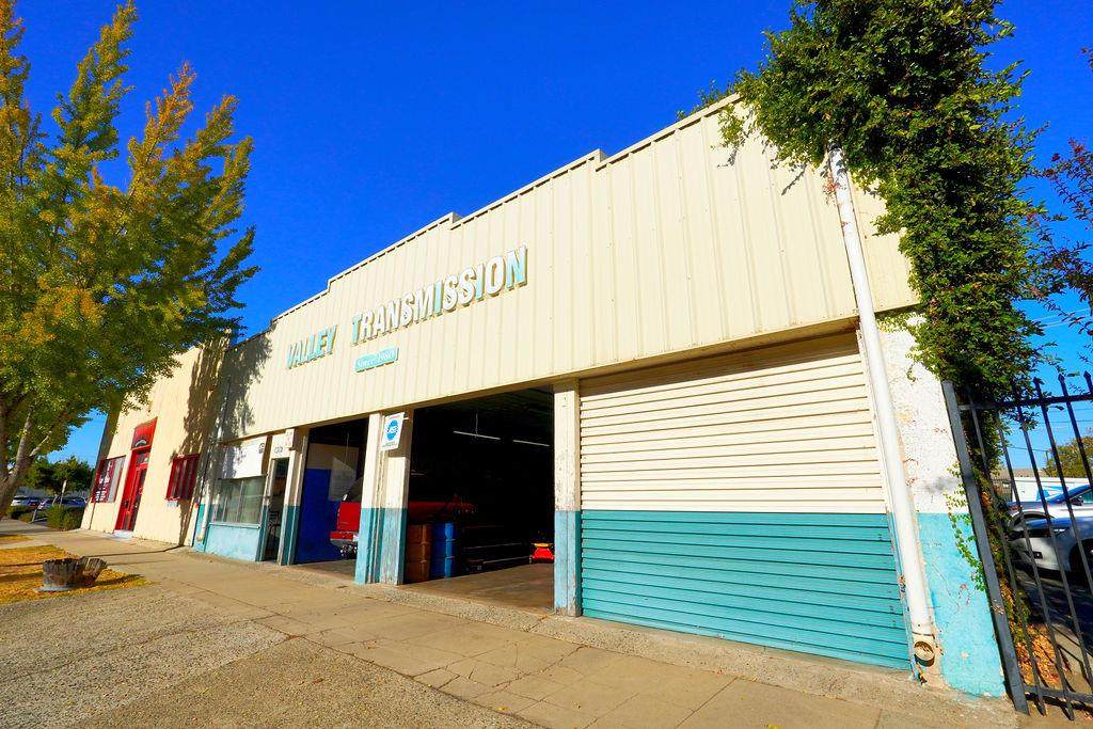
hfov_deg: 95.0
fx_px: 501
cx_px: 546
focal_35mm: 16
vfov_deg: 72.1
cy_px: 364
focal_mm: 11
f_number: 11
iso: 100
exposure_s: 1/400
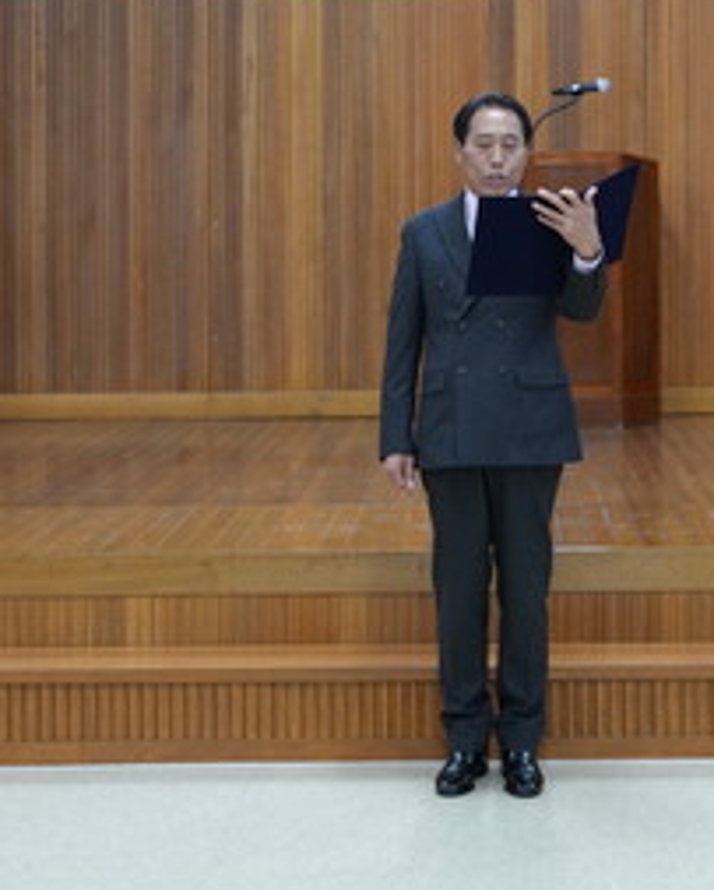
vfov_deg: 23.5
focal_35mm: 80
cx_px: 542
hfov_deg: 19.1
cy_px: 204
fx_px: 2109
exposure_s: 1/160
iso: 2500
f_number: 4
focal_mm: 36
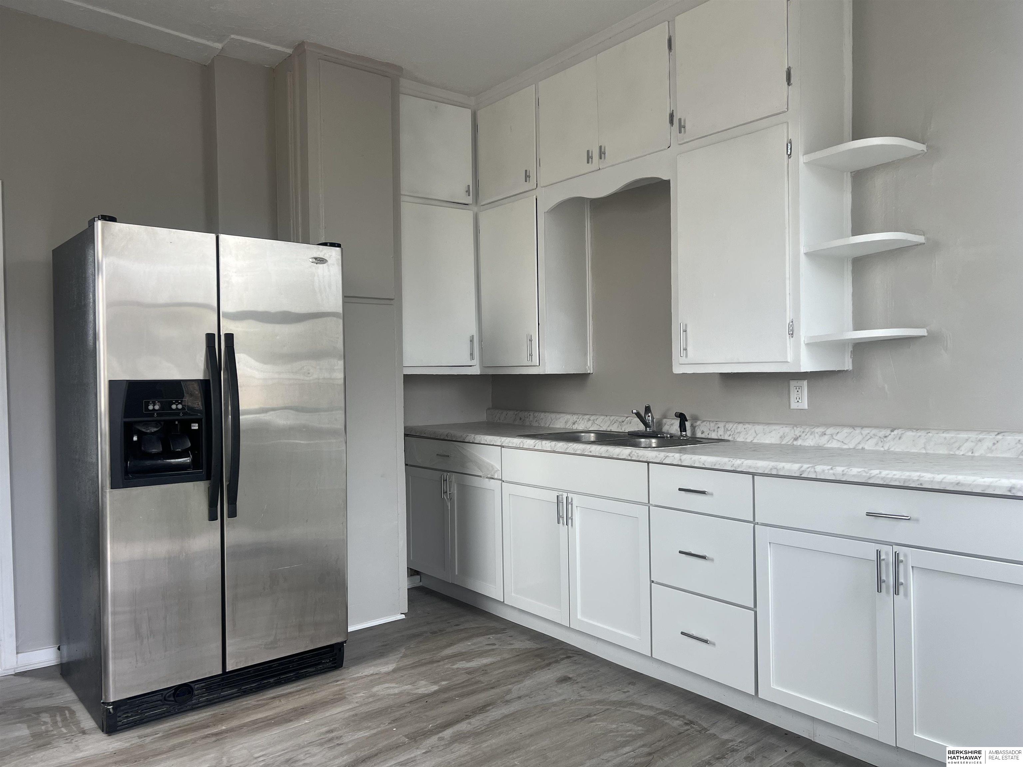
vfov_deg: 53.1
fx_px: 768
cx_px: 512
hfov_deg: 67.3
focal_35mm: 26
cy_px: 384
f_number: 1.5
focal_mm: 5.7
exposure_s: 1/121
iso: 50
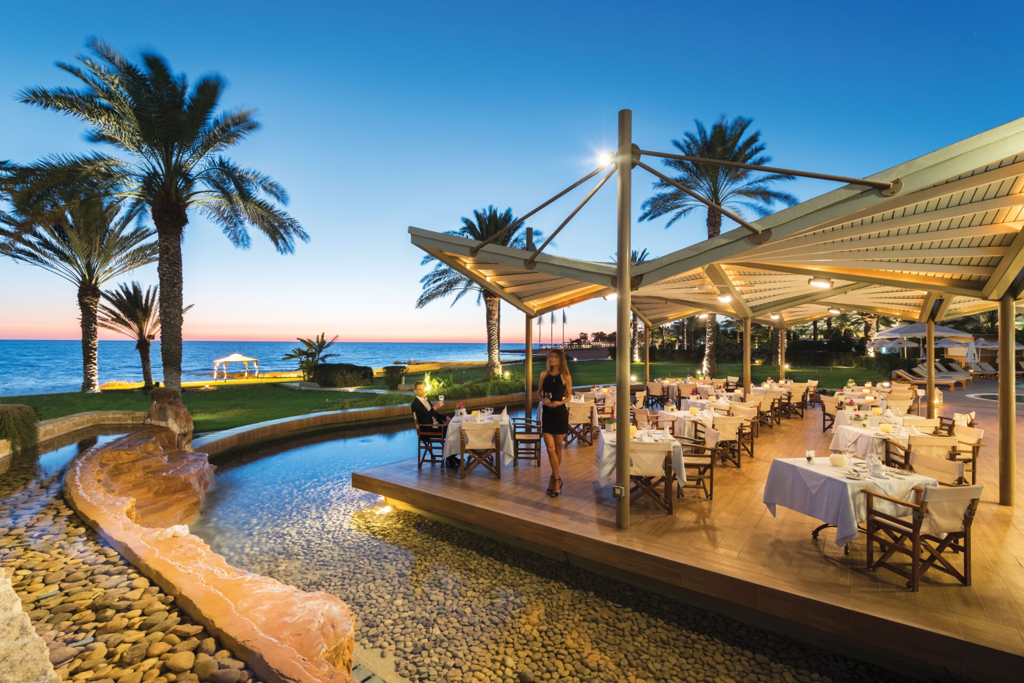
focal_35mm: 17
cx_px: 512
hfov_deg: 93.3
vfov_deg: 70.4
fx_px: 484
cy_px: 342
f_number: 5.6
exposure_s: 2.5
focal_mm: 17
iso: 400
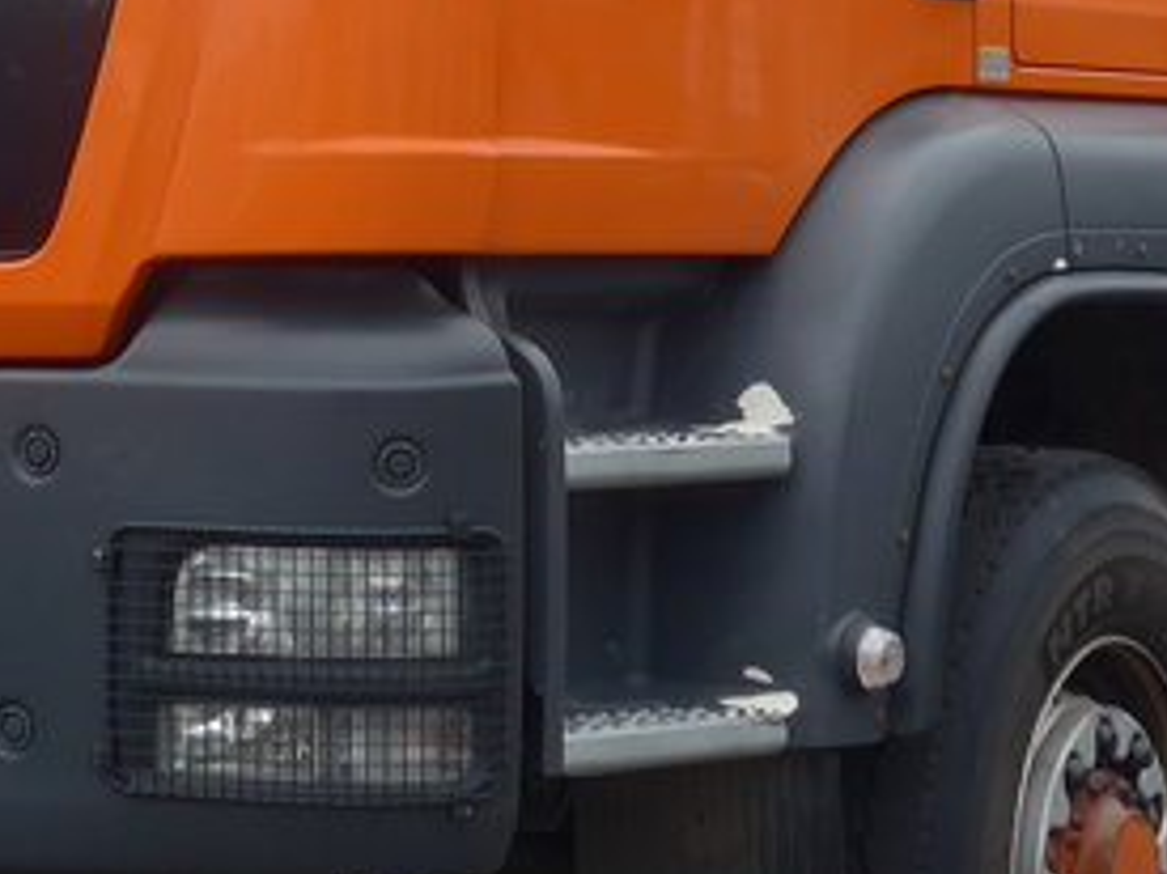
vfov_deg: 8.6
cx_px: 501
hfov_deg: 11.6
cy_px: -280
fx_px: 5729
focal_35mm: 170
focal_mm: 8
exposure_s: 1/500
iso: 80
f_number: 2.8
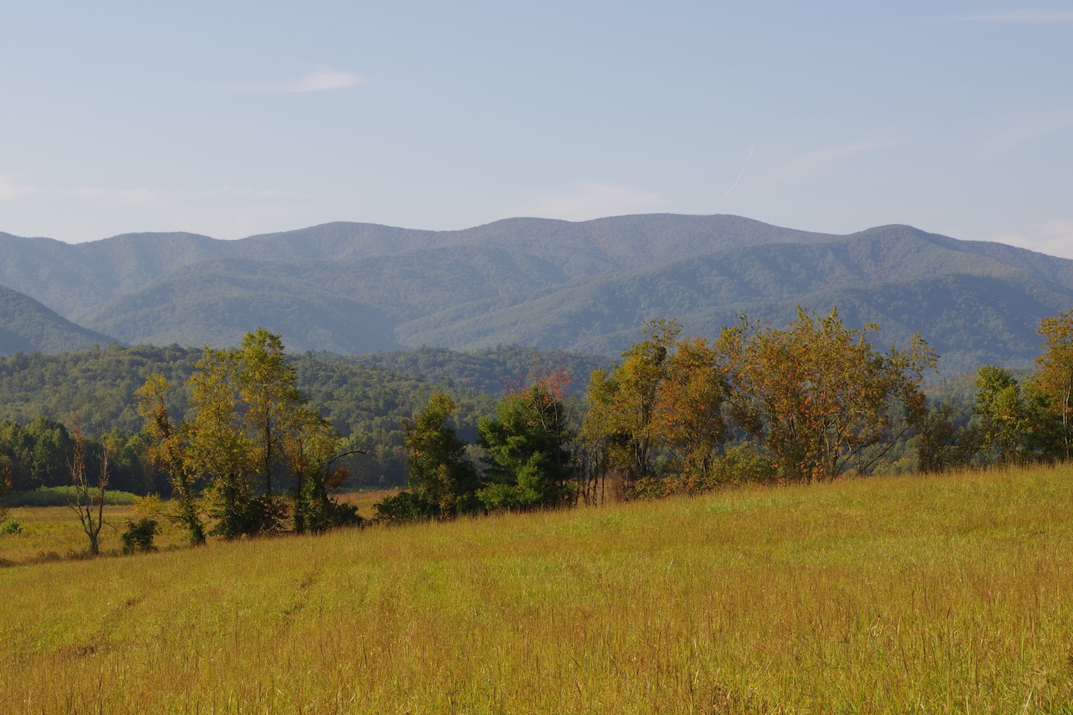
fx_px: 2444
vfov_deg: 16.7
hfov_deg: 24.8
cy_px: 358
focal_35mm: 82
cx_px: 536
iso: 100
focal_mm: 55
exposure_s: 1/8
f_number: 16
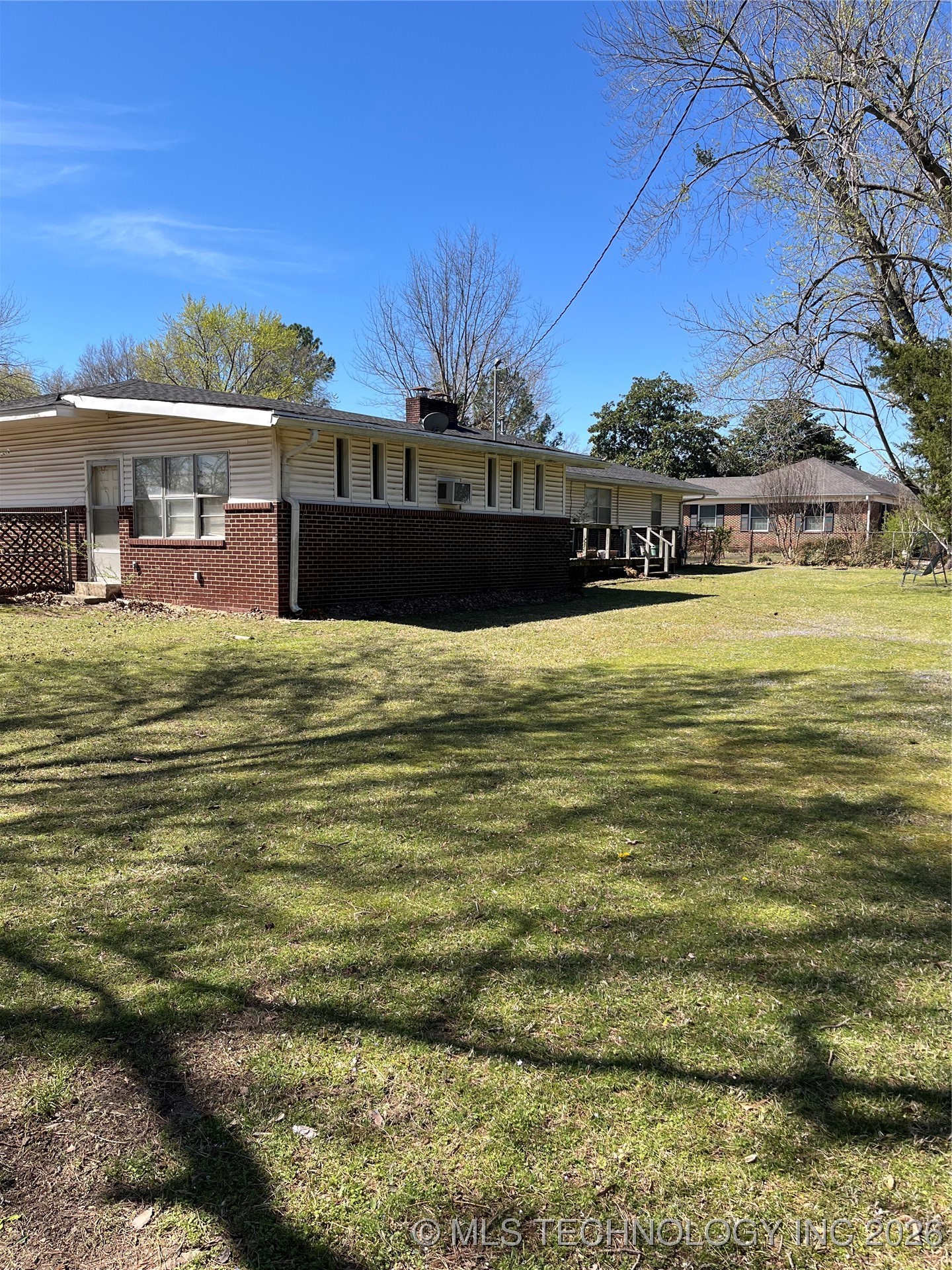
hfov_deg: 53.1
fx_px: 953
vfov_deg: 67.3
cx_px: 476
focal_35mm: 26
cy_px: 635
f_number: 1.6
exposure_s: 1/1923
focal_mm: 5.1
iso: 50
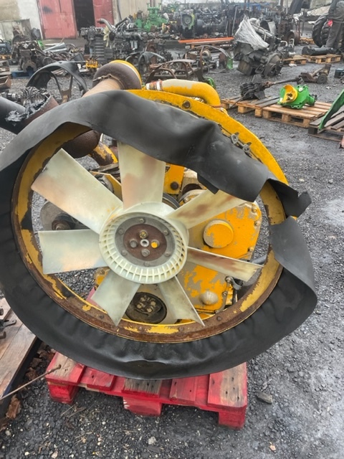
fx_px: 345
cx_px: 172
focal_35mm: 26
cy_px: 230
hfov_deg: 53.1
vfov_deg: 67.3
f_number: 1.6
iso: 125
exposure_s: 1/104
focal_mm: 4.2
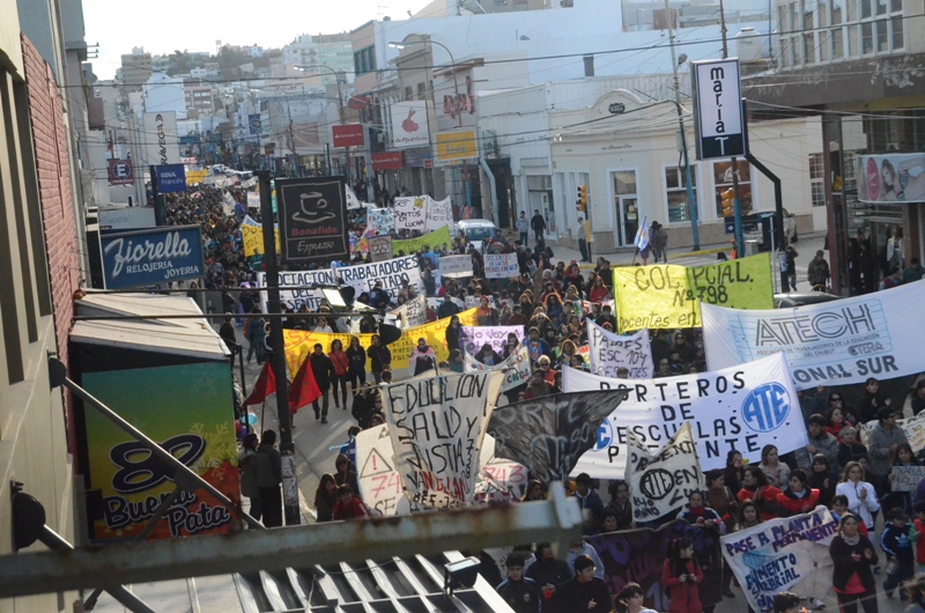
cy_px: 306
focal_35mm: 75
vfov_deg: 18.1
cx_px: 462
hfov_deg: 27.0
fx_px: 1923
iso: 6400
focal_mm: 50
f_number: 7.1
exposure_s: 1/5000
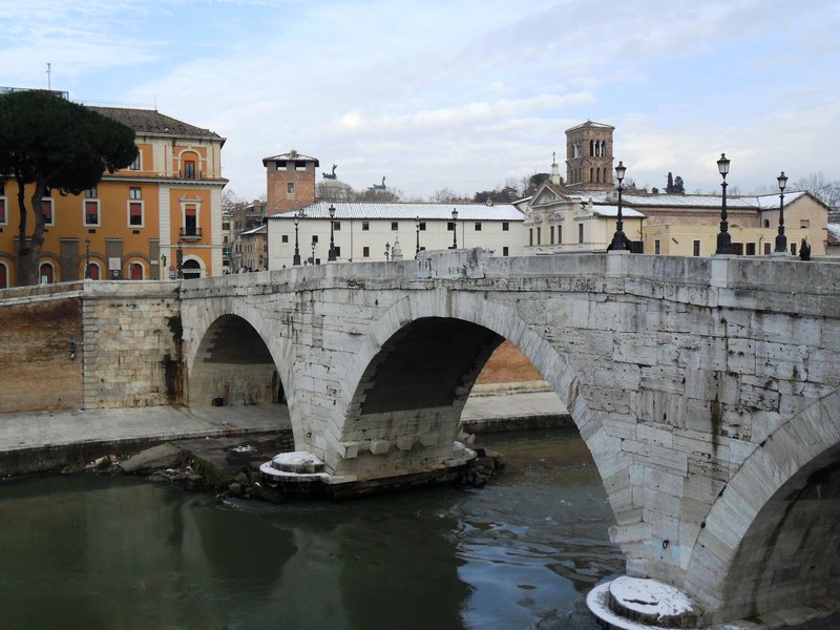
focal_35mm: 37
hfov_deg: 50.1
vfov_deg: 38.7
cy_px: 315
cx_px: 420
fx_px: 898
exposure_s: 1/500
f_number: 4
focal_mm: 6.6
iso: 100
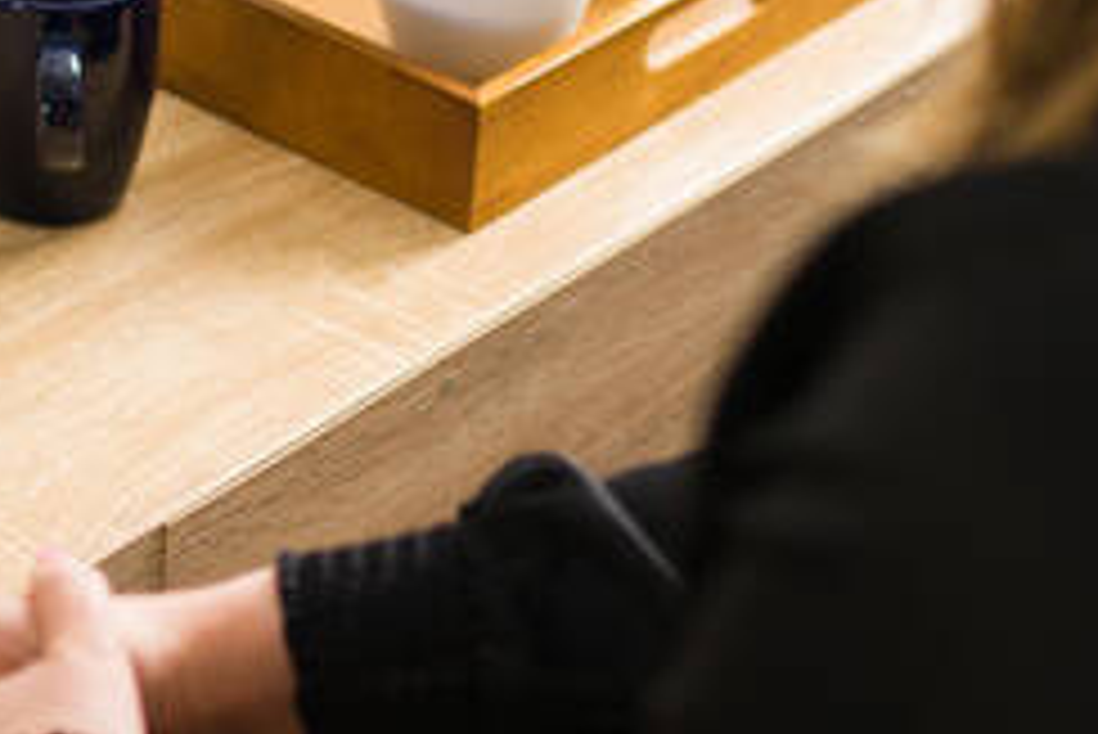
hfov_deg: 13.9
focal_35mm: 147
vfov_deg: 9.3
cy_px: 43
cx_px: 180
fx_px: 4486
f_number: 1.8
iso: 320
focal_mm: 35
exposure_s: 1/160
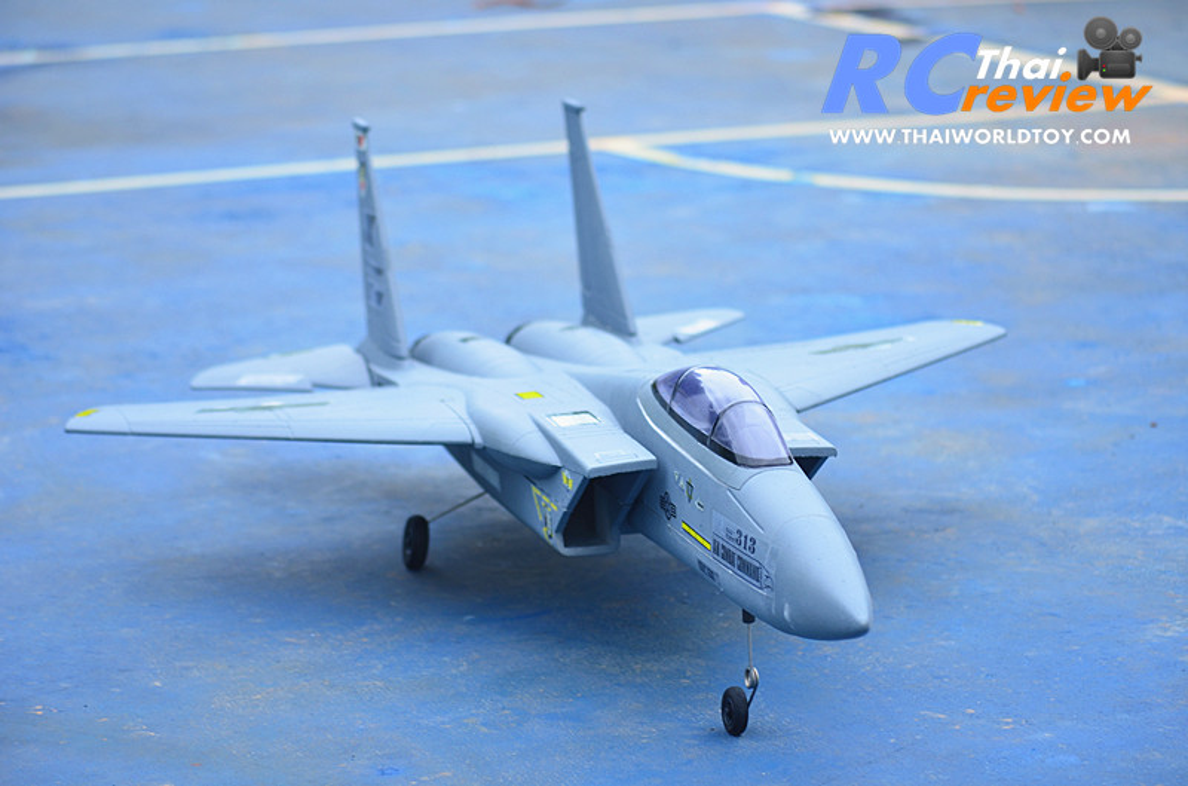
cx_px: 594
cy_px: 393
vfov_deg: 13.7
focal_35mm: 99
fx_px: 3259
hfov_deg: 20.7
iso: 100
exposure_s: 1/60
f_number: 5
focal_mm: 66
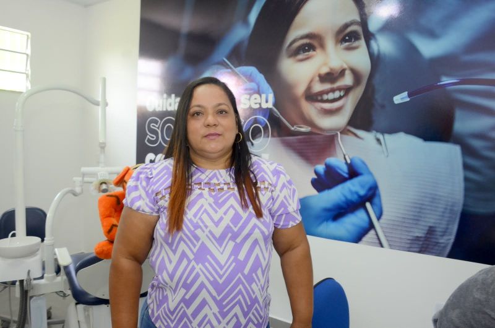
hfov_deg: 62.0
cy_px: 164
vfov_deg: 43.4
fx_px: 412
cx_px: 248
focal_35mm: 30
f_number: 7.1
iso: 800
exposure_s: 1/60
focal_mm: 20
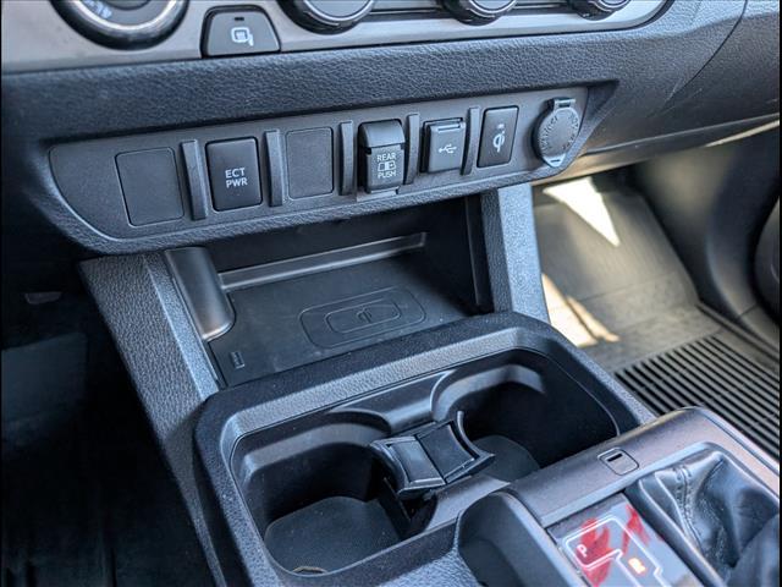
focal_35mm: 24
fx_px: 542
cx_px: 391
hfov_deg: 71.6
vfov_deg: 56.8
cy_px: 294
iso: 290
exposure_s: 1/115
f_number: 1.68
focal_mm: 6.9
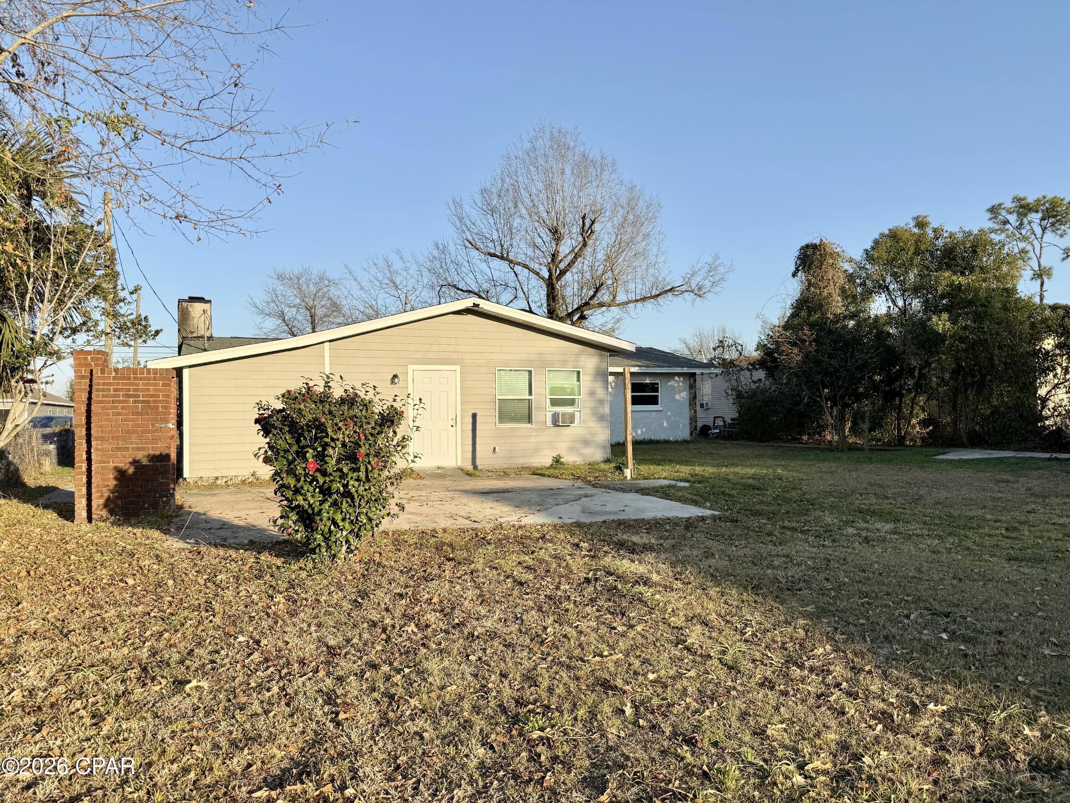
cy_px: 402
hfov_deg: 71.6
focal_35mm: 24
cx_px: 535
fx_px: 742
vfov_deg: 56.8
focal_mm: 6.76
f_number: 1.78
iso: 80
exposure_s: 1/3145
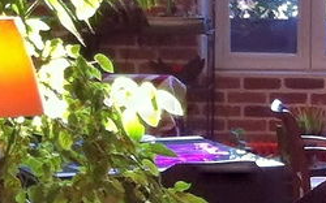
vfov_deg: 5.5
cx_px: 271
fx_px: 2105
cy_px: 231
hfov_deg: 8.8
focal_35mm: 237
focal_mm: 3.85
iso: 100
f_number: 2.8
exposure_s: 1/15
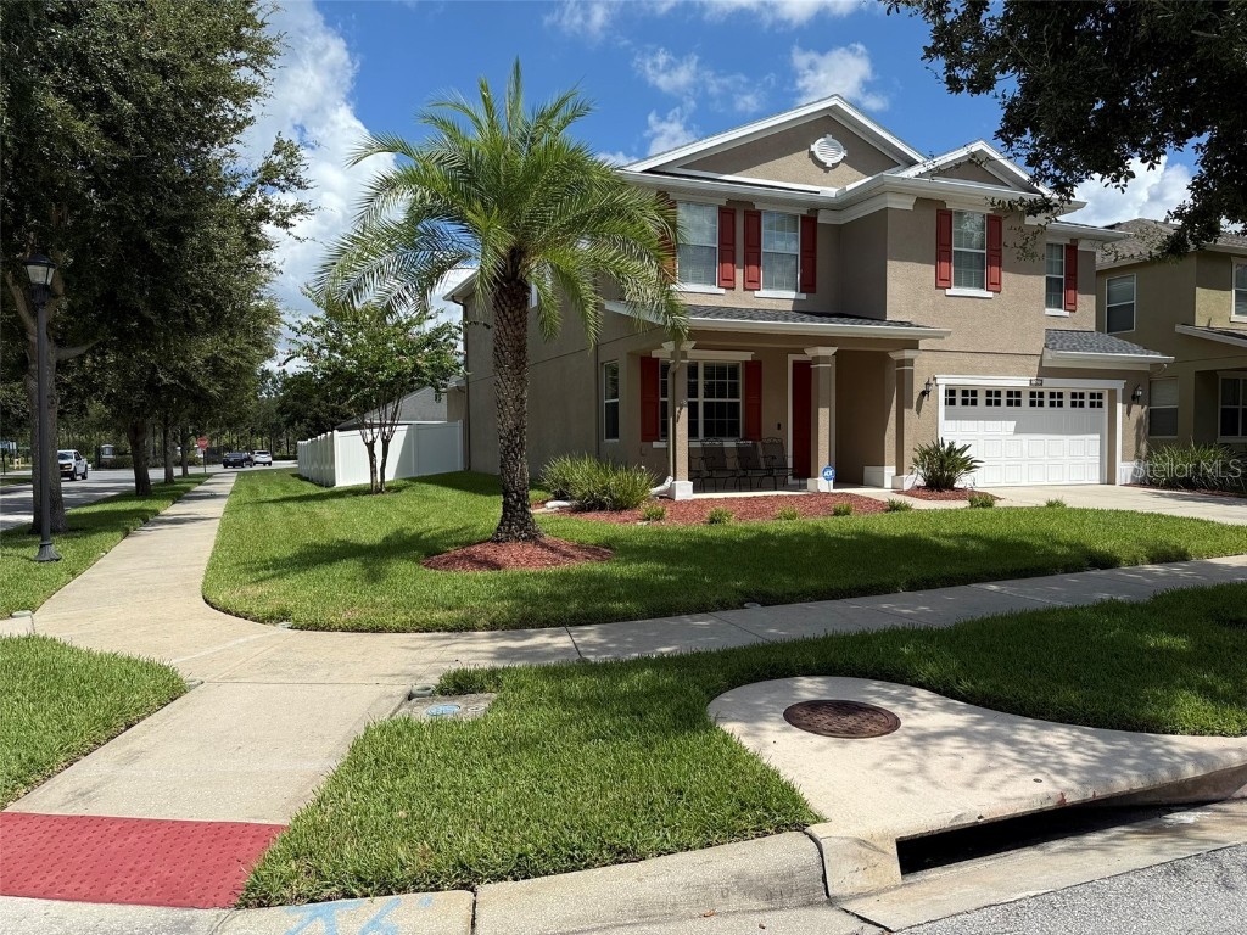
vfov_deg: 56.8
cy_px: 468
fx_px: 865
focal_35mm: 24
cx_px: 624
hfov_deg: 71.6
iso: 80
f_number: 1.78
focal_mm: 6.76
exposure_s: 1/4167
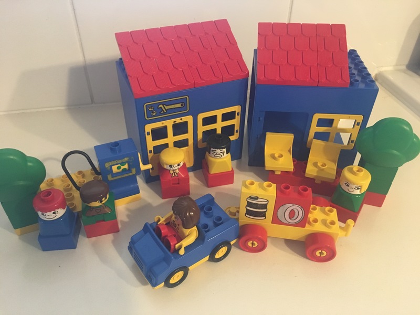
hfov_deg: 61.7
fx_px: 352
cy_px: 158
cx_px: 210
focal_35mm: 29
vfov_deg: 48.2
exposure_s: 1/25
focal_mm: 4.15
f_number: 2.2
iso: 200
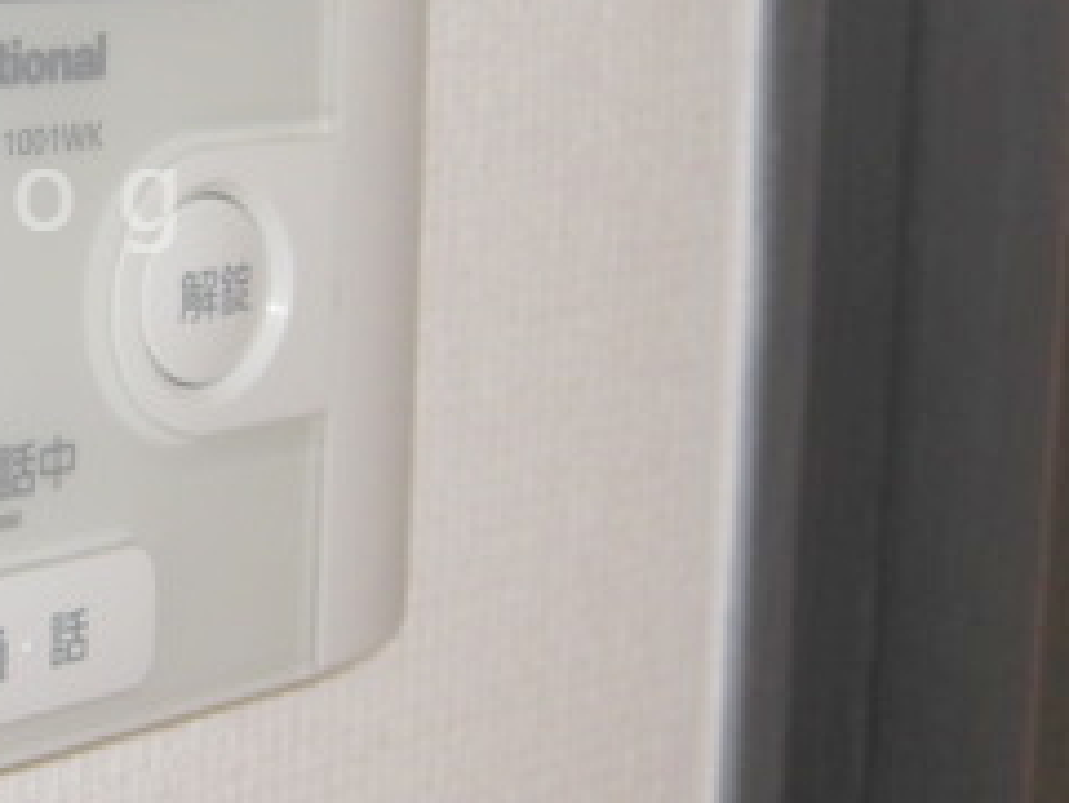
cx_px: -102
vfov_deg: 14.6
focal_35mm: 101
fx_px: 3121
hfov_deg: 18.7
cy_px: 200
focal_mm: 7.9
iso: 80
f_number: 2.8
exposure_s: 1/60
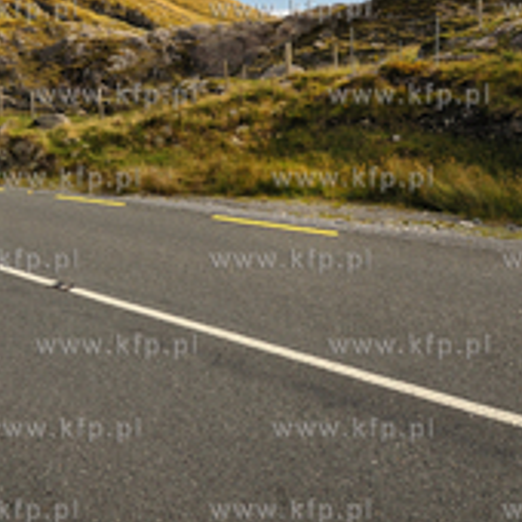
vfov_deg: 46.8
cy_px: 135
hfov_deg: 48.3
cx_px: 224
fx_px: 580
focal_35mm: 34
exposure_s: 1/400
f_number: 9
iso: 200
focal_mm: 17
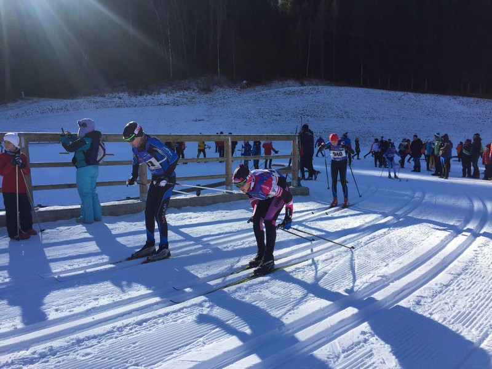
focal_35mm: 29
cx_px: 246
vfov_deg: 48.2
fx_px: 412
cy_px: 184
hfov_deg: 61.7
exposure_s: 1/1883
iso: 32
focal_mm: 4.15
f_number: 2.2
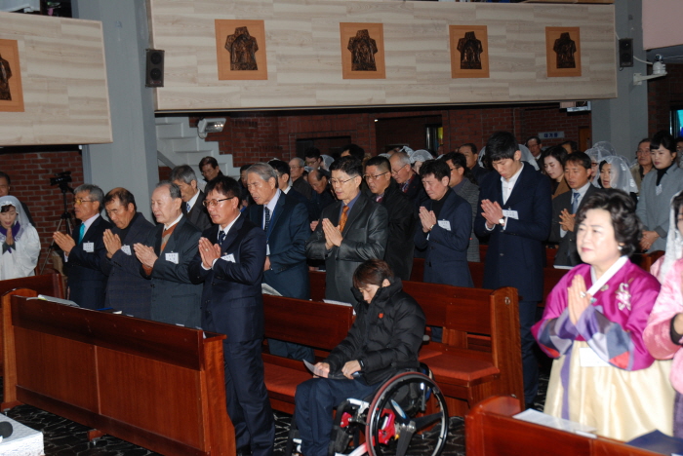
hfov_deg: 38.9
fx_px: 968
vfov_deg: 26.5
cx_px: 342
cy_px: 228
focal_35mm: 51
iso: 200
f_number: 4.5
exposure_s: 1/60
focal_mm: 34
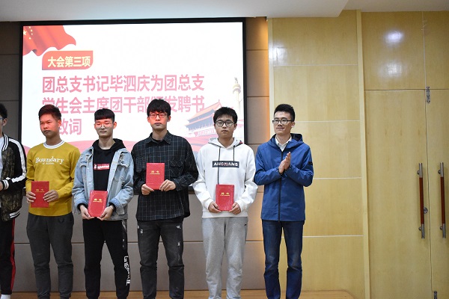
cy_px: 150
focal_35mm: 45
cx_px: 224
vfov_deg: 29.9
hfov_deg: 43.6
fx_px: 561
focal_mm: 30
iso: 6400
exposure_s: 1/250
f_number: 4.2
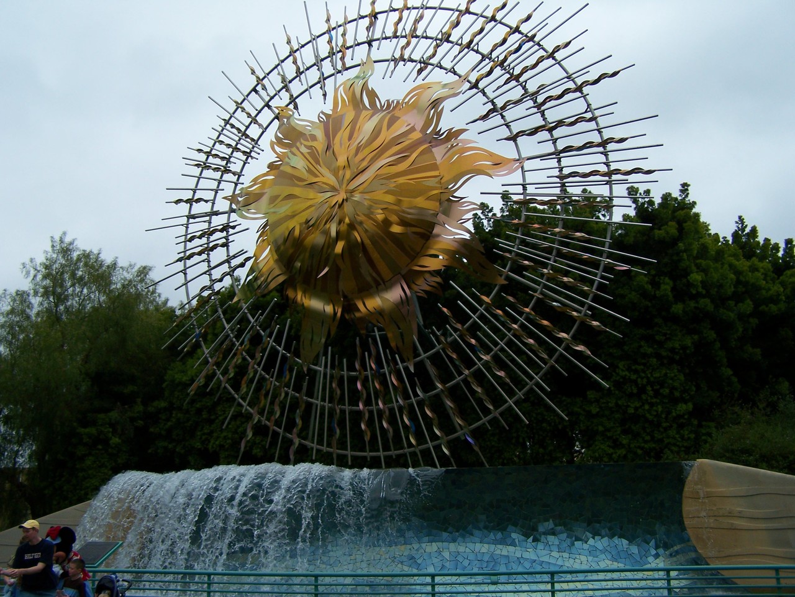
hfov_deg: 49.0
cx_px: 398
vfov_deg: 37.7
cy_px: 298
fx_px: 873
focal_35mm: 38
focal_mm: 6.3
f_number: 2.8
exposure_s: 1/800
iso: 80
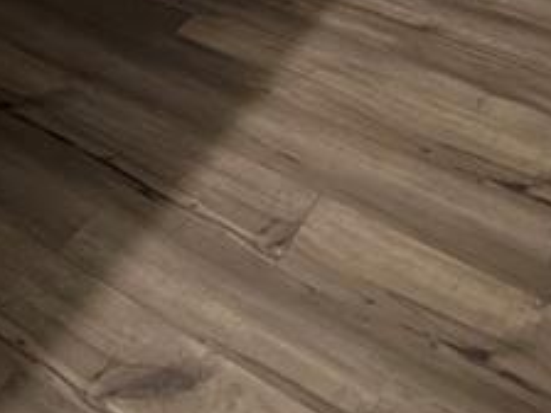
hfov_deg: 29.1
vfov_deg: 17.4
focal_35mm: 64
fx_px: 1019
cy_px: -381
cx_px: 64
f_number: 2.2
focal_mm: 2.22
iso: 320
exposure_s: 1/120
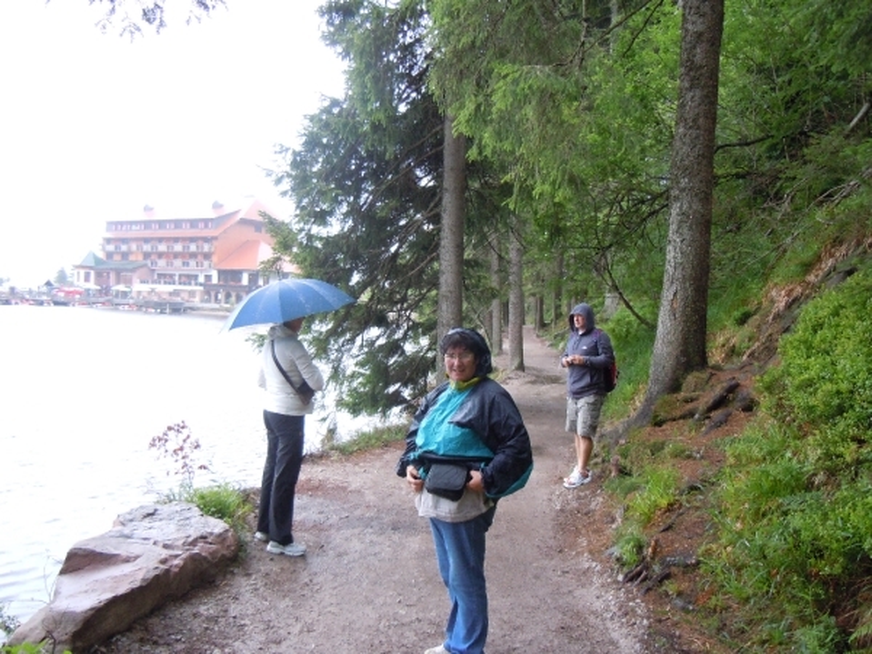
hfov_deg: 60.0
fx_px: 756
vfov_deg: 46.8
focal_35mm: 30
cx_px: 436
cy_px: 327
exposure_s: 1/60
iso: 400
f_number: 3.5
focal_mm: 5.4
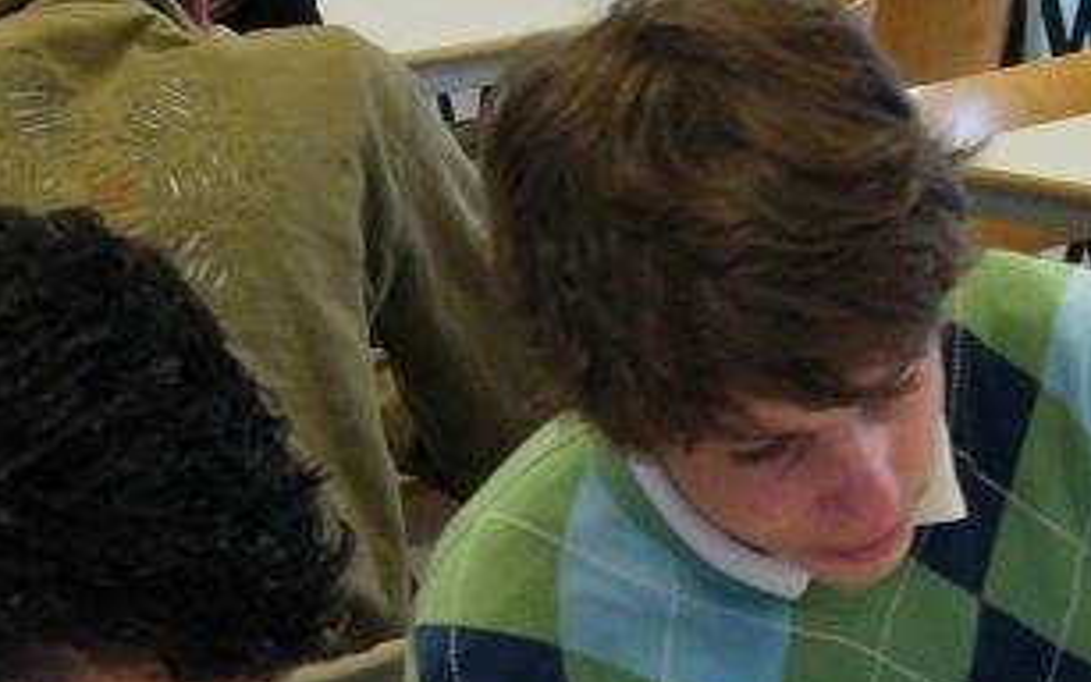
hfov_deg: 15.0
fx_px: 4134
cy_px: 845
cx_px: 611
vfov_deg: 9.3
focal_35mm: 139
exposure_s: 1/25
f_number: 2.8
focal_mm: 10.4
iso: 200
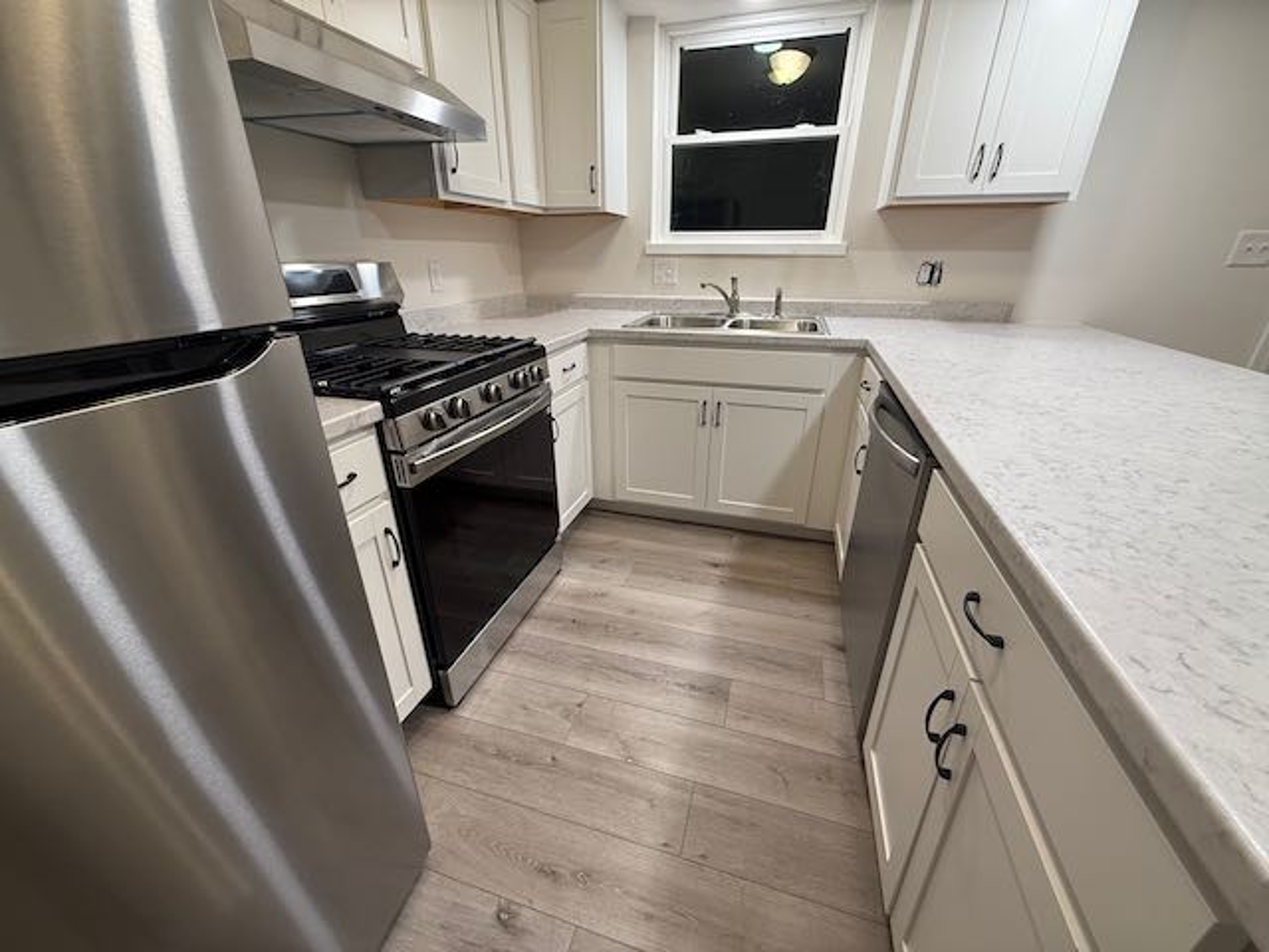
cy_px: 476
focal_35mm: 14
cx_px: 634
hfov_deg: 102.1
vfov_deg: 85.7
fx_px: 513
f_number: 2.2
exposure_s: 1/60
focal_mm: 2.22
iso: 200
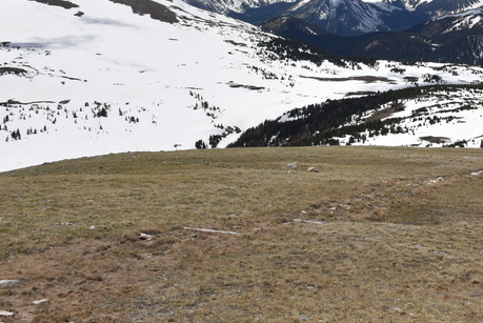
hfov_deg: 24.6
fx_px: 1047
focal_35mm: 78
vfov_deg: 17.2
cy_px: 19
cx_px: 497
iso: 100
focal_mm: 28
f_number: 10
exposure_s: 1/400
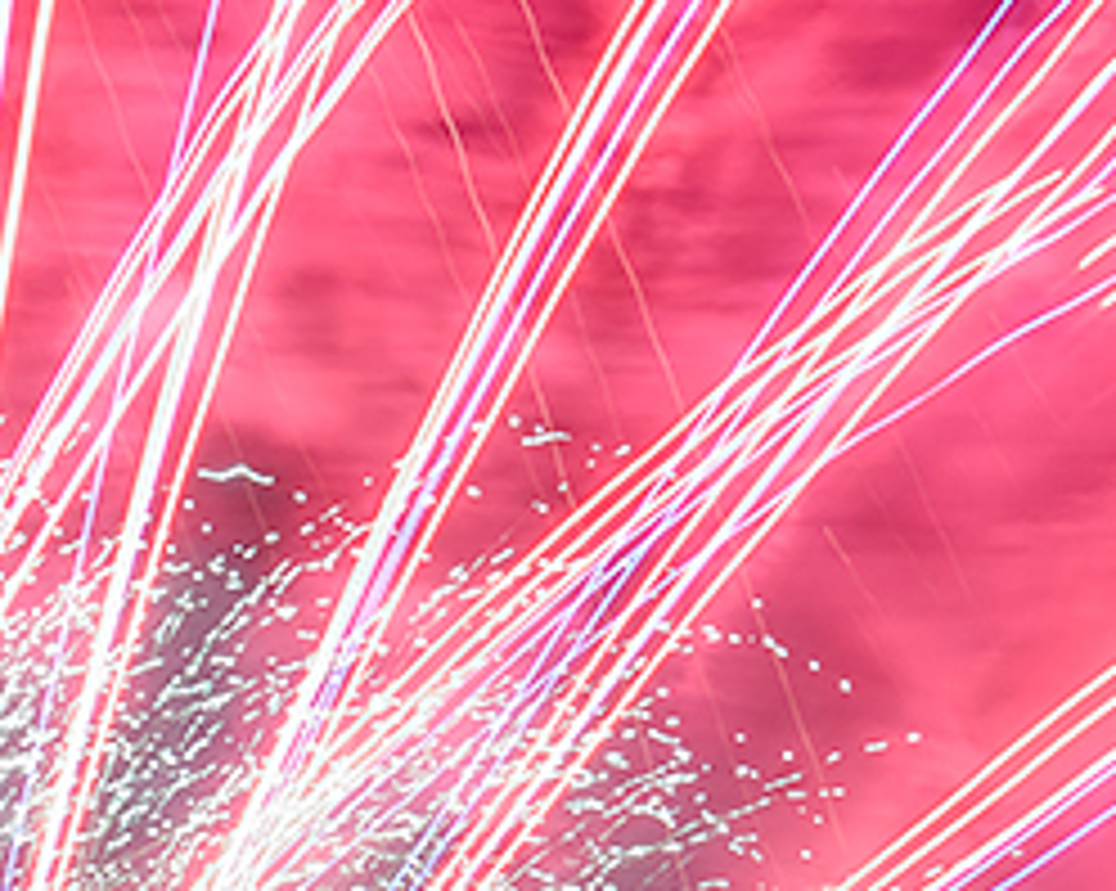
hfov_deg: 10.5
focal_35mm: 182
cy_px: 590
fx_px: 6007
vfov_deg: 8.5
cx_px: 1269
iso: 320
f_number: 11
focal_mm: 40
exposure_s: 2
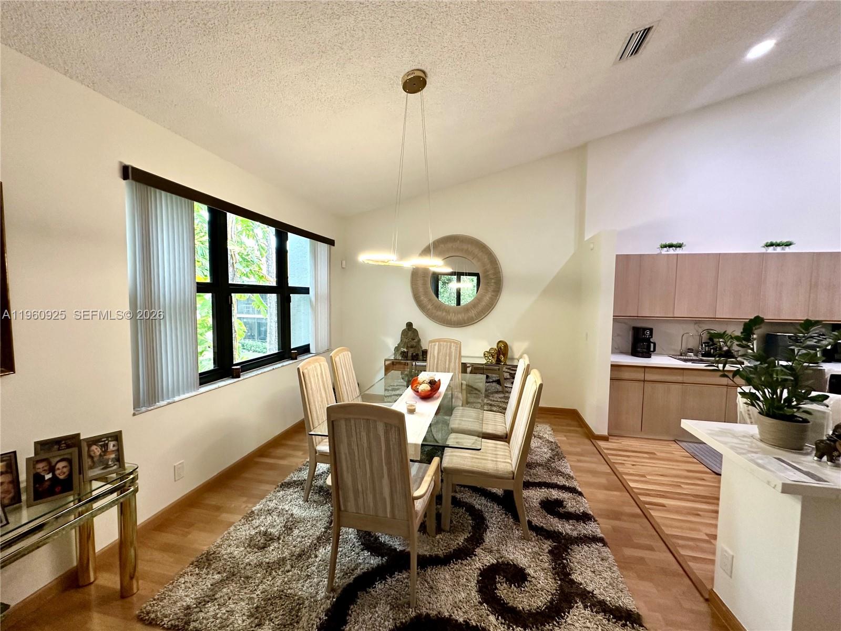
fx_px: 340
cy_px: 316
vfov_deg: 85.7
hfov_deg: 102.1
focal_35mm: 14
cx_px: 420
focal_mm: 2.22
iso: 250
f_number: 2.2
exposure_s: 1/60
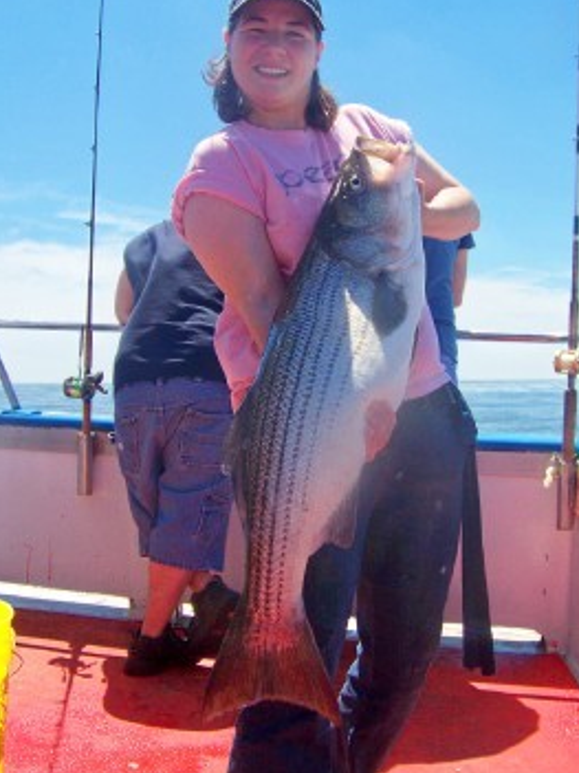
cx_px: 317
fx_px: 915
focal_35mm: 41
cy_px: 359
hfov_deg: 35.1
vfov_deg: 45.8
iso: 64
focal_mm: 5.85
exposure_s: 1/1000
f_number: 2.8
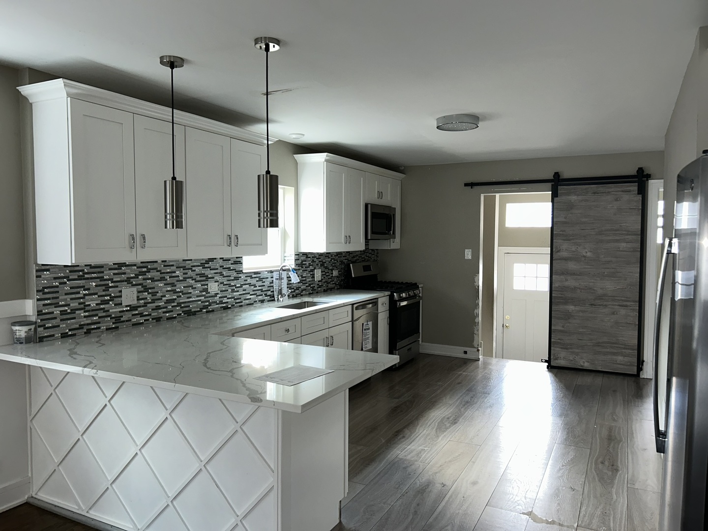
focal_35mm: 26
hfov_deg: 67.3
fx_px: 532
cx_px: 354
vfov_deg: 53.1
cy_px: 266
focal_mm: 5.7
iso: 64
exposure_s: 1/21
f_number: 1.5
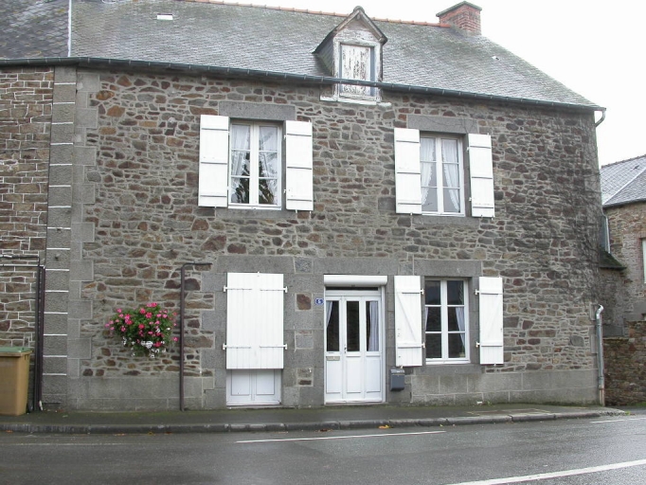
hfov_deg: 49.0
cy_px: 242
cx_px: 323
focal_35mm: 38
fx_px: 709
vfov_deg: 37.7
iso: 100
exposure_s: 1/136
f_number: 4.7
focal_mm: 7.85
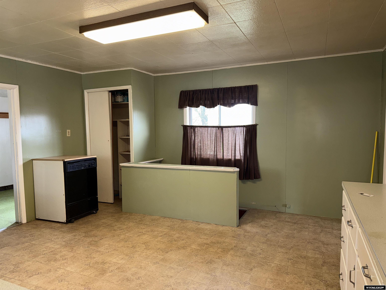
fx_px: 268
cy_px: 145
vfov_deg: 56.8
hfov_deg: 71.6
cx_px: 193
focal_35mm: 24
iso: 64
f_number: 1.78
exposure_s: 1/18
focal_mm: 6.76
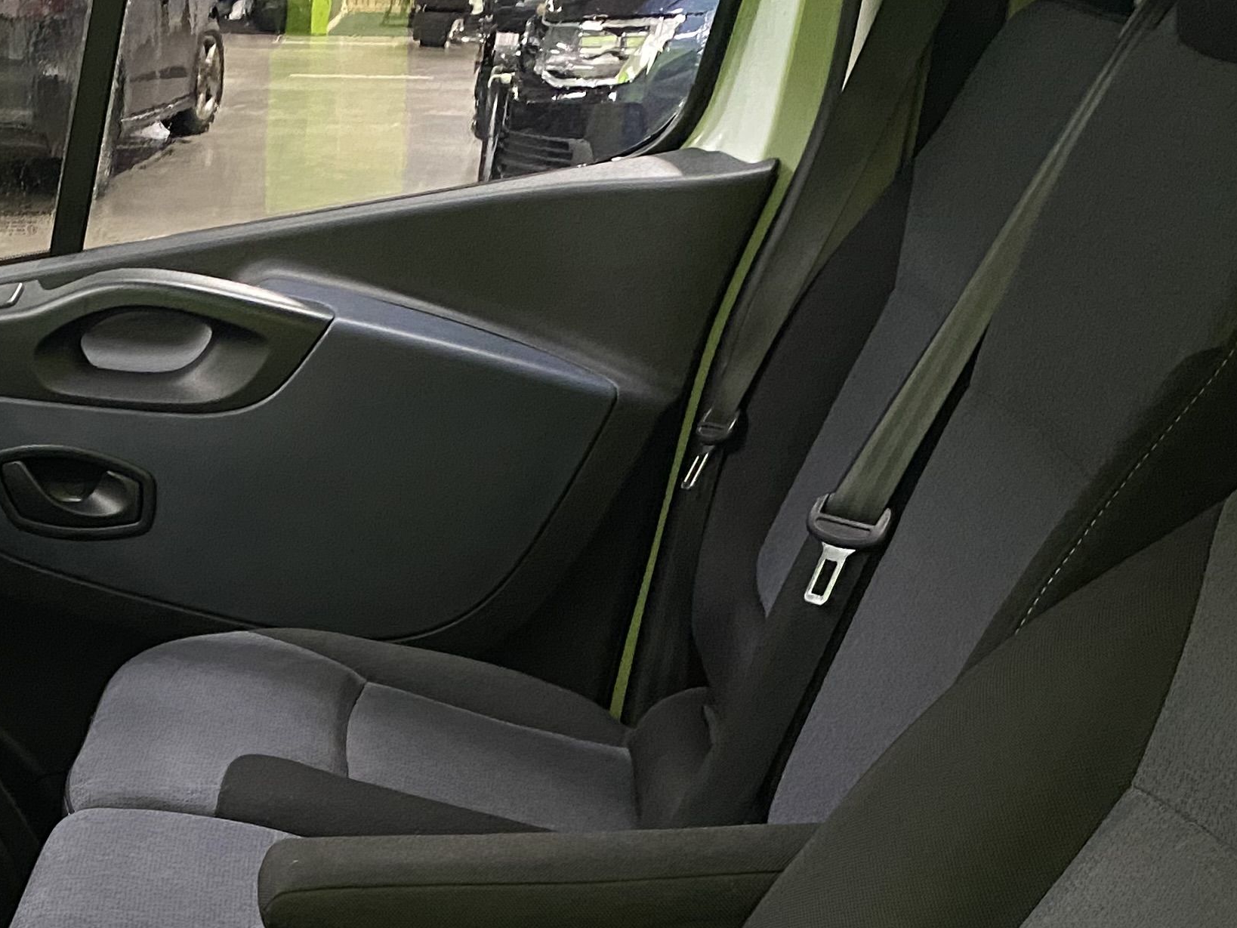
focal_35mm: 64
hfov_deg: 28.5
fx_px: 2287
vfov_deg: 21.4
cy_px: 1105
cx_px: 14
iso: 500
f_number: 1.8
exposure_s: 1/50
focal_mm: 4.25
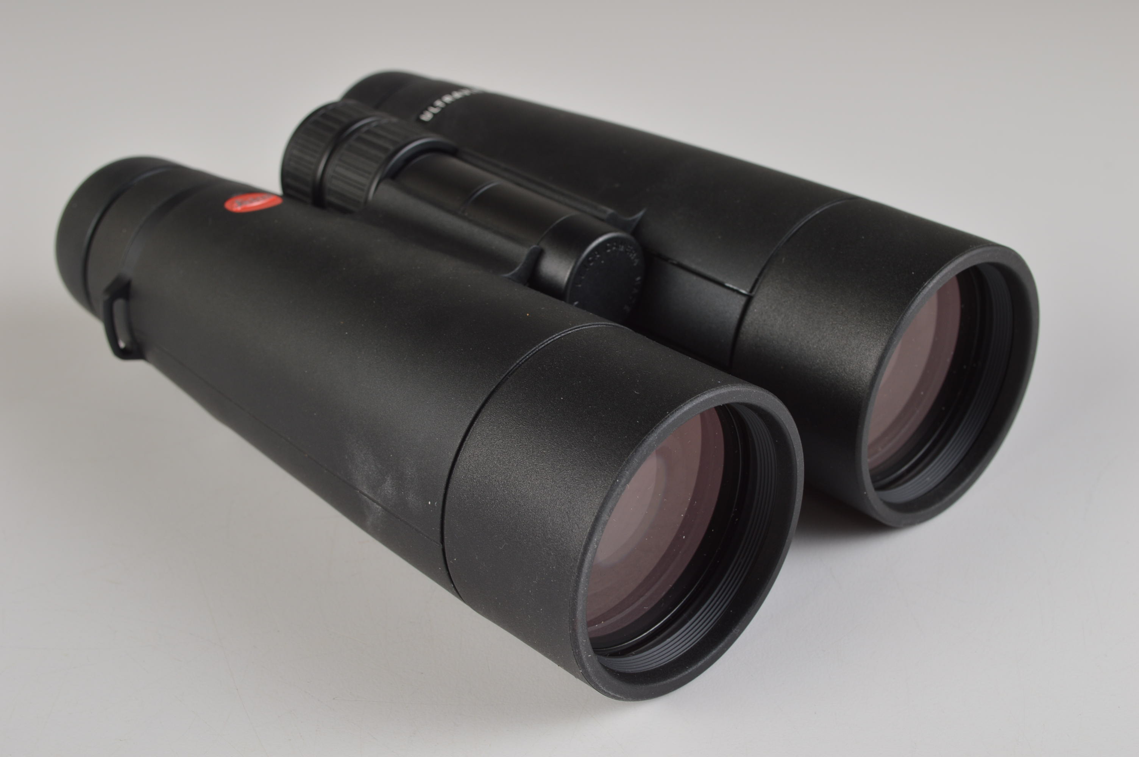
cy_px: 378
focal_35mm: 60
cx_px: 570
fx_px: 1897
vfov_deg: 22.6
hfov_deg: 33.4
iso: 100
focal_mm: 40
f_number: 9
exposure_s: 1/125
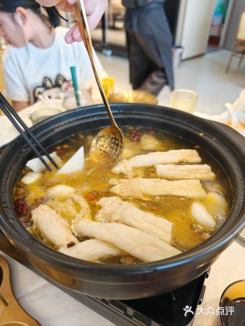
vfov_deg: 73.9
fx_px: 217
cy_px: 163
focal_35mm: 23
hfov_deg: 58.9
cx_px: 122
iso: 1000
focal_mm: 8.67
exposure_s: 1/100
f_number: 1.8
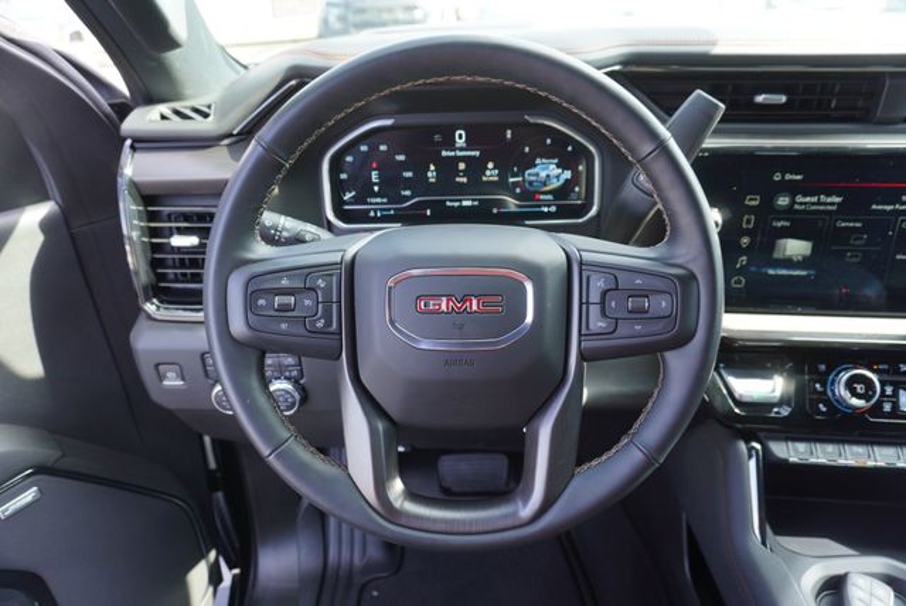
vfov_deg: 53.2
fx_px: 605
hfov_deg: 73.7
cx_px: 453
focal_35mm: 24
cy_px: 303
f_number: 4
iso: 160
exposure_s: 1/60
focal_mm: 16
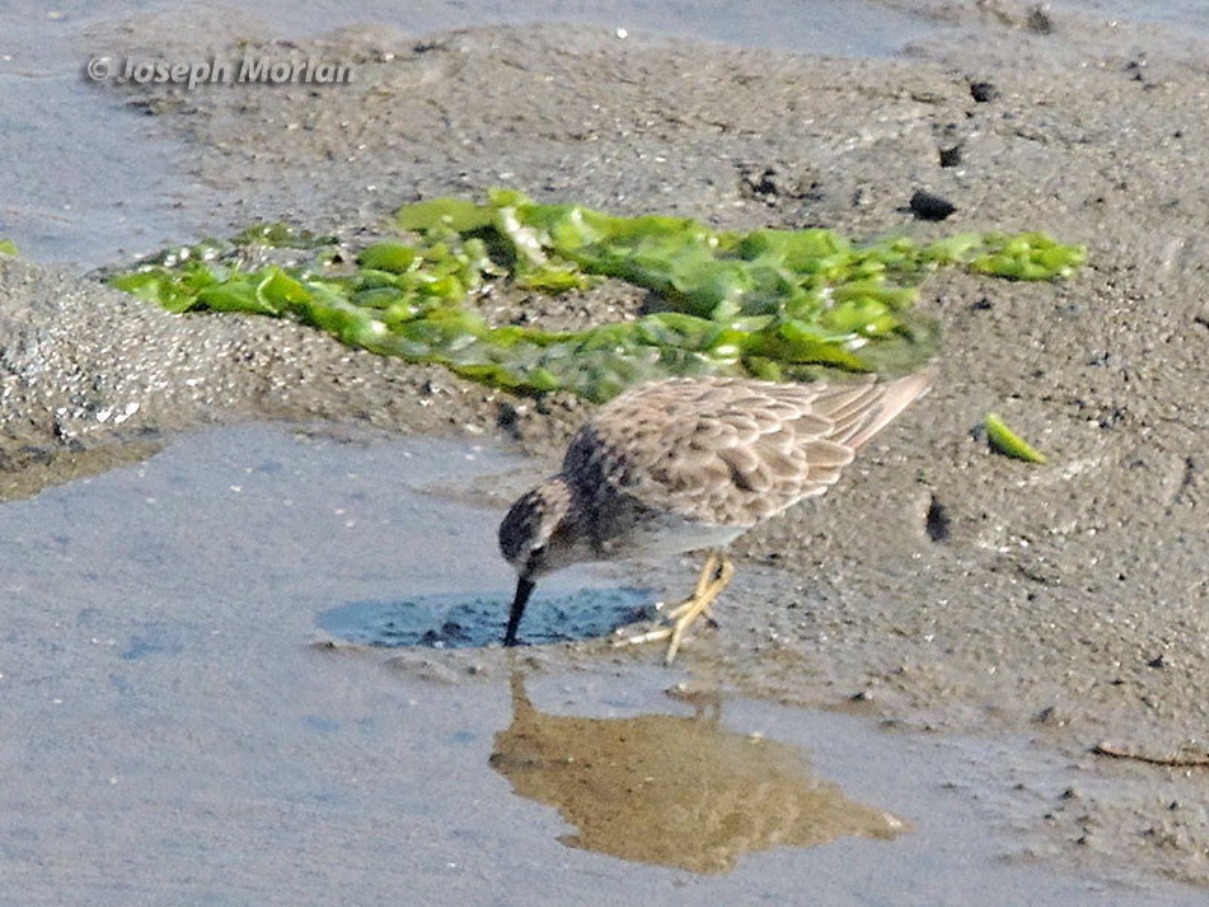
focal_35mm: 550
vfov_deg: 2.7
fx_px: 19209
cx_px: 604
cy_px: 454
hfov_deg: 3.6
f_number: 4.9
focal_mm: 98.1
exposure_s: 1/800
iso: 320
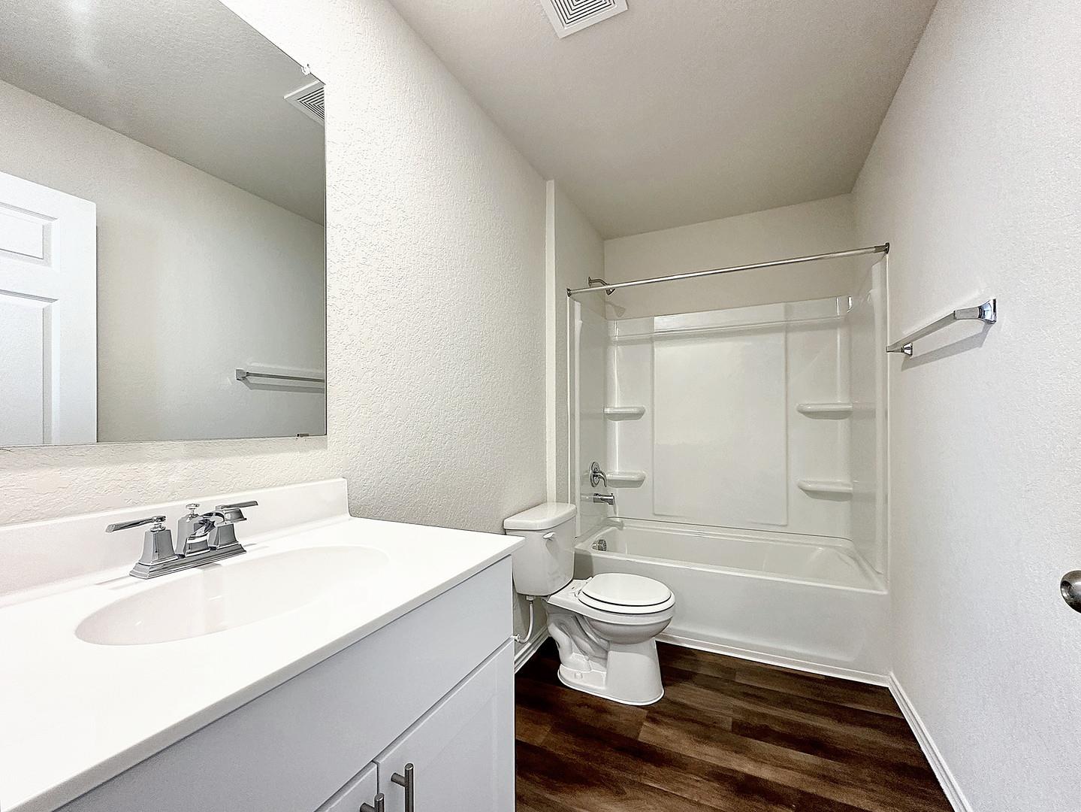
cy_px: 406
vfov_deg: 85.7
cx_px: 540
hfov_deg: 102.0
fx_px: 437
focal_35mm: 14
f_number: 2.2
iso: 160
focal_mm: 2.2
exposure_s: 1/60
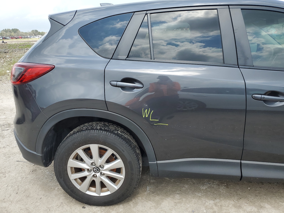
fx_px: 213
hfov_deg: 67.3
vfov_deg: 53.1
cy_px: 106
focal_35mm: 26
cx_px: 142
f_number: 1.5
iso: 50
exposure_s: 1/1667
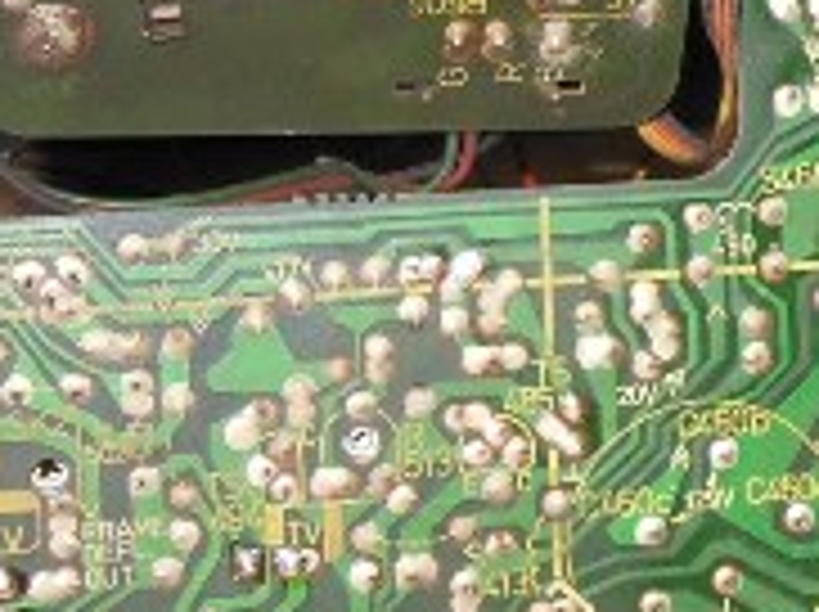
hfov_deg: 17.8
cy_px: 58
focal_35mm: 106
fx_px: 2505
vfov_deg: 13.8
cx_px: 927
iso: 200
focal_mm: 7.7
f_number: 3.8
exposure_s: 1/30
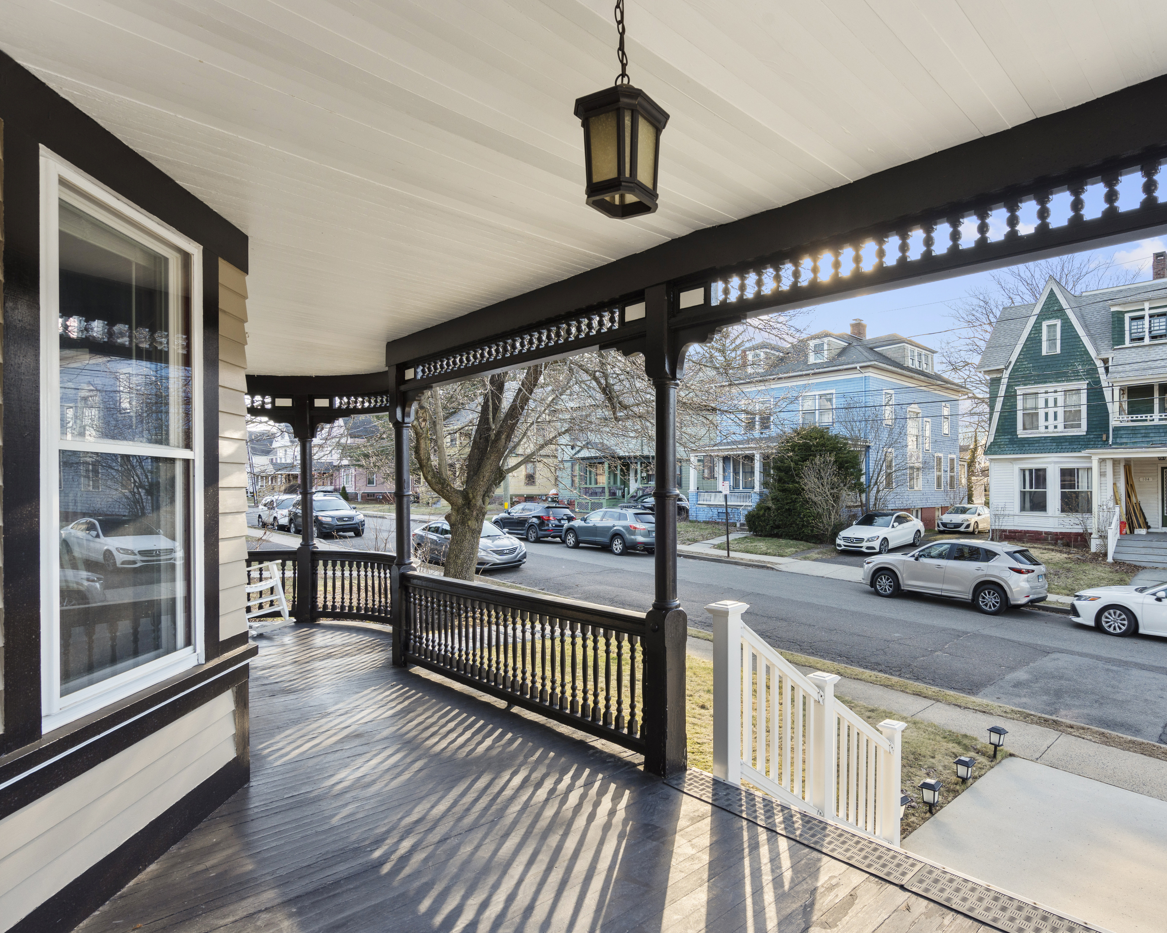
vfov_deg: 70.8
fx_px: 656
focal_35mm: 19
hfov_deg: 81.9
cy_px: 488
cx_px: 719
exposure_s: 1/8
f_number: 9
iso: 200
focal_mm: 16
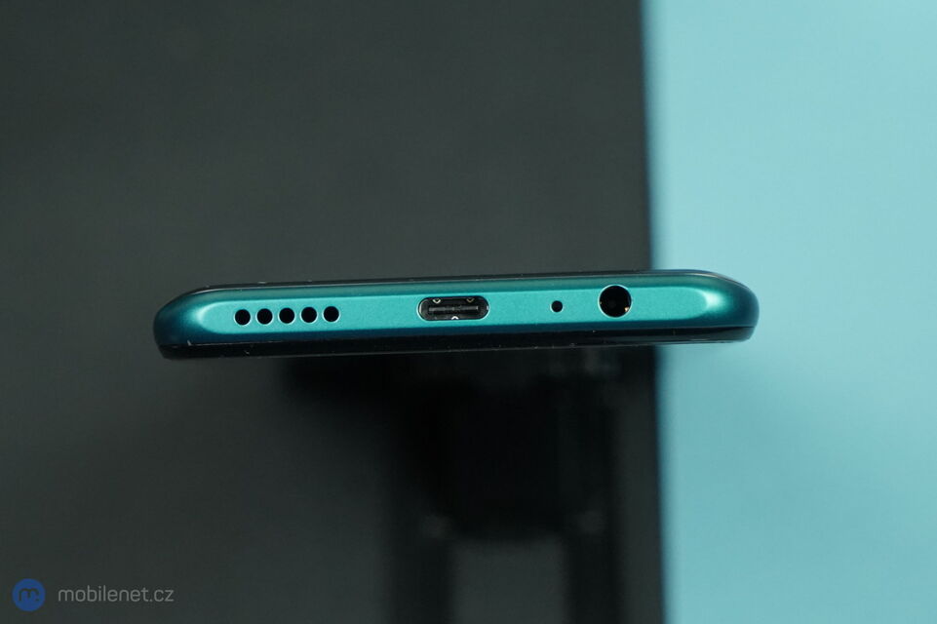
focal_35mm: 70
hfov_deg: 28.9
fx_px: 1821
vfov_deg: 19.4
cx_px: 468
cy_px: 312
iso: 4000
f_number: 5.6
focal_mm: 70
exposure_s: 1/500
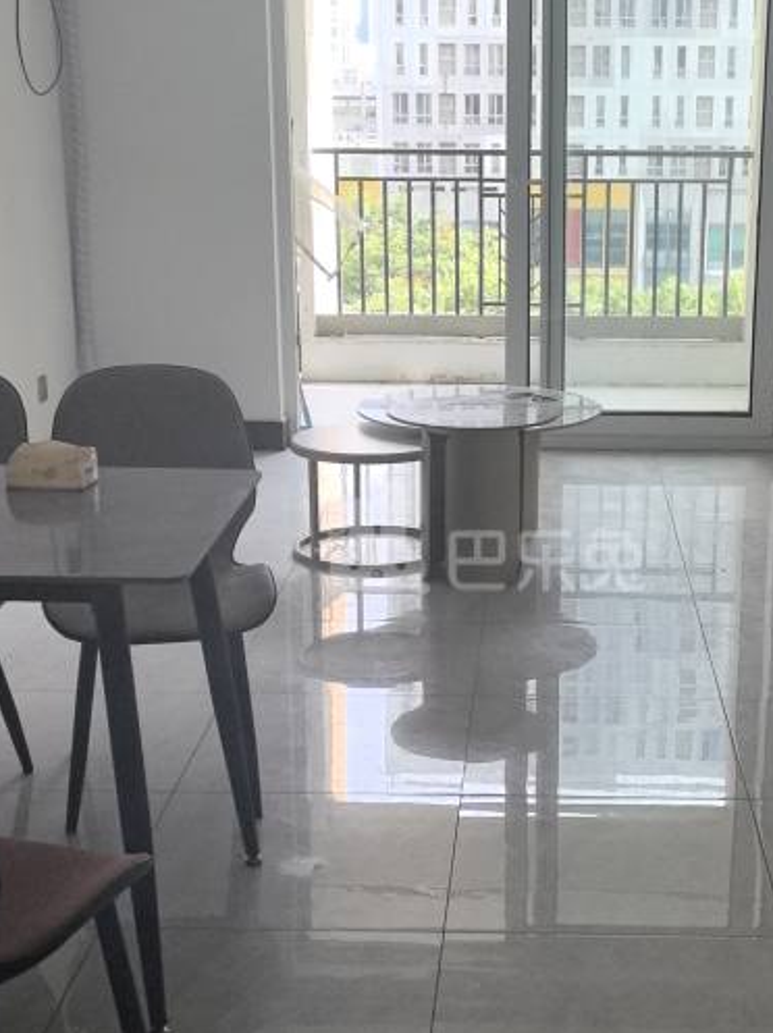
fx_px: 1729
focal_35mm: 58
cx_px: 480
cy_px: 539
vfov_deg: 33.2
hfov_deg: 25.1
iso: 50
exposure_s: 1/301
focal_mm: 5.75
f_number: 2
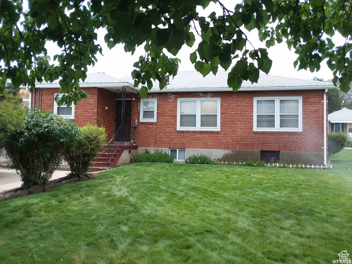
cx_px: 176
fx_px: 295
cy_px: 132
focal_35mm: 29
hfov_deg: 61.7
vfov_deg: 48.2
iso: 40
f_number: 1.9
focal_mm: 2.47
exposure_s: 1/423
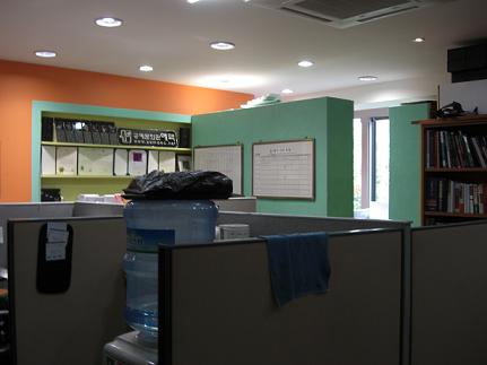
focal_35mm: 38
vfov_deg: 37.7
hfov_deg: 49.0
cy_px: 182
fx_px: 534
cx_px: 244
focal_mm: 7.9
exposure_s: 1/40
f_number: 2.8
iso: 100
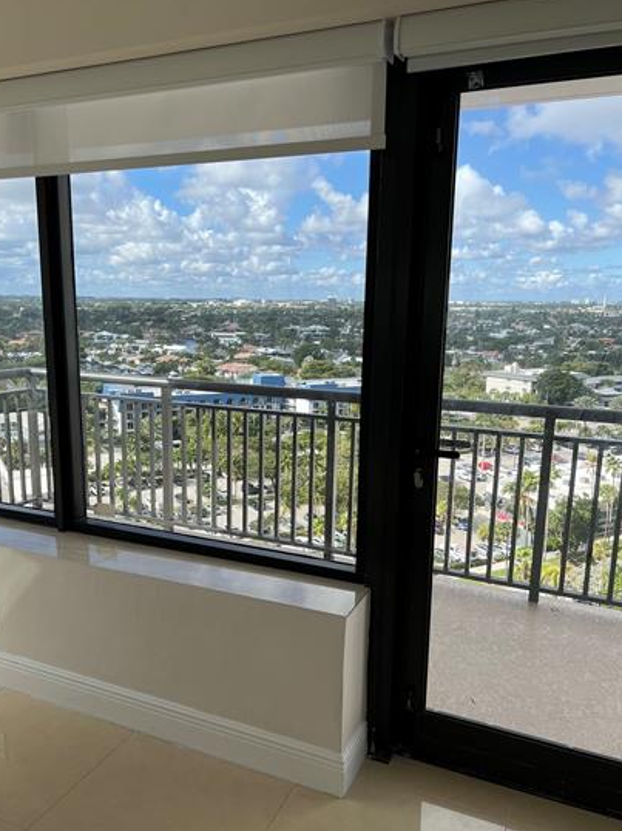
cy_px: 431
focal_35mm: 29
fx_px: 695
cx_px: 279
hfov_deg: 48.1
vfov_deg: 61.7
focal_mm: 5.7
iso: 50
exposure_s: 1/1238
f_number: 1.5
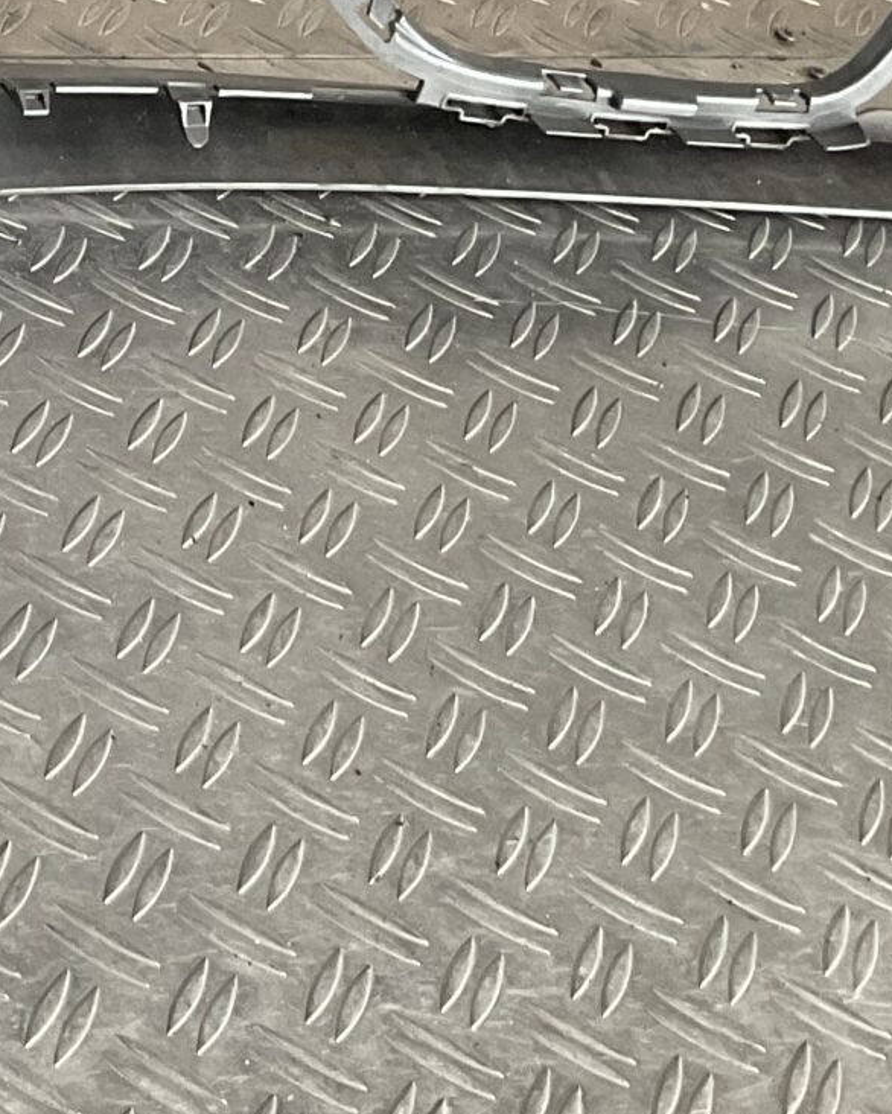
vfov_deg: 18.5
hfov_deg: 14.2
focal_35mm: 99
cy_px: -166
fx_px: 3266
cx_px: -588
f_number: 1.8
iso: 80
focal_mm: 3
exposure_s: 1/60
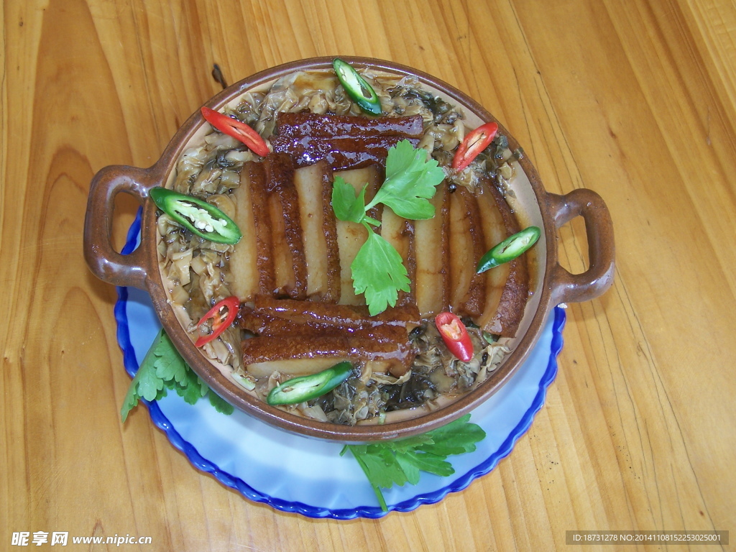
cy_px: 276
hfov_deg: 43.9
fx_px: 914
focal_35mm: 43
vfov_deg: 33.6
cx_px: 368
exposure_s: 1/60
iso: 80
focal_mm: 7.1
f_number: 2.9
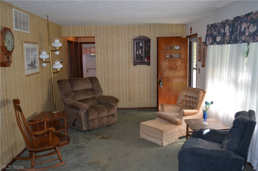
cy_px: 86
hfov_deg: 57.3
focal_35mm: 33
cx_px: 129
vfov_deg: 39.8
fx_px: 236
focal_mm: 22
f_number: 4
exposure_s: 1/125
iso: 400
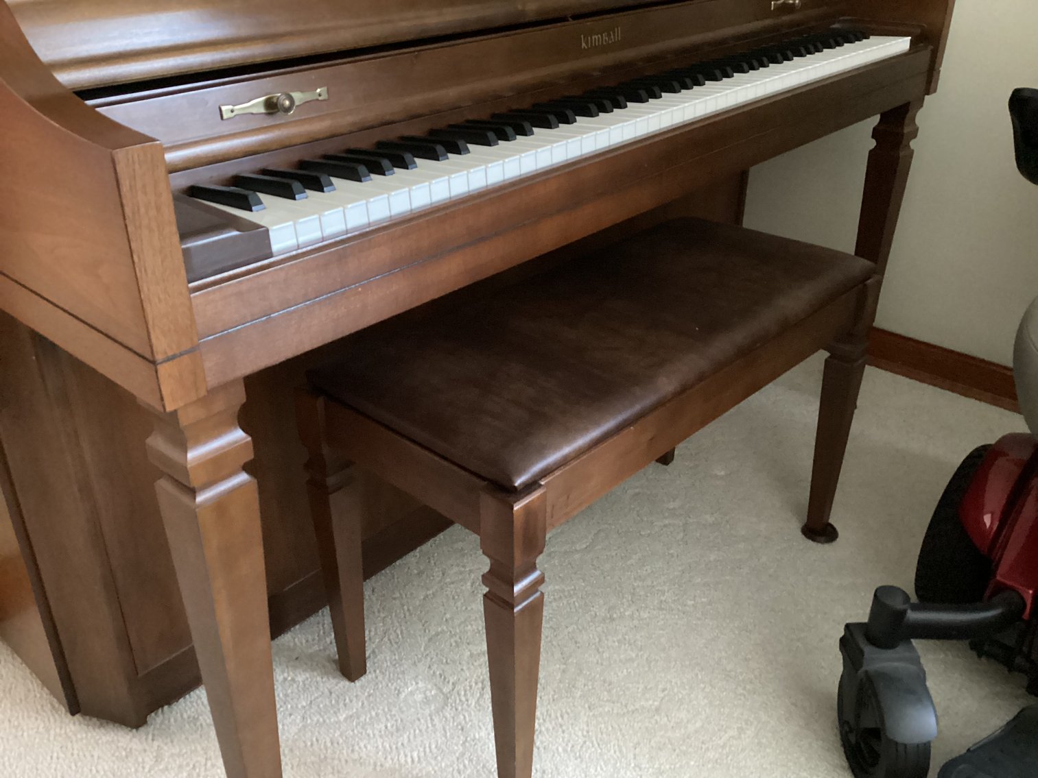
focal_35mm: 31
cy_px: 389
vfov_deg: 45.4
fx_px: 930
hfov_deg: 58.3
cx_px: 519
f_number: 2.4
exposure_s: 1/17
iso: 640
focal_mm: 3.3
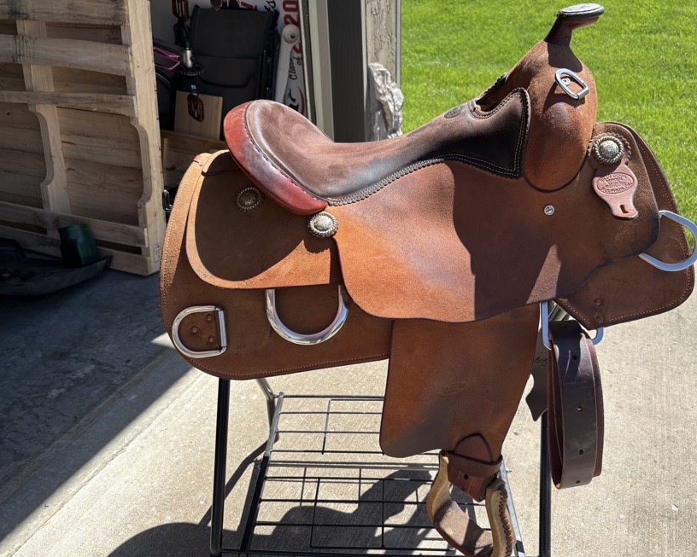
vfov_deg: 51.5
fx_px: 578
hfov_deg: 62.1
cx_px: 382
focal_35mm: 28
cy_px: 282
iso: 50
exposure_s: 1/1845
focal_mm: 5.96
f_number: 1.6
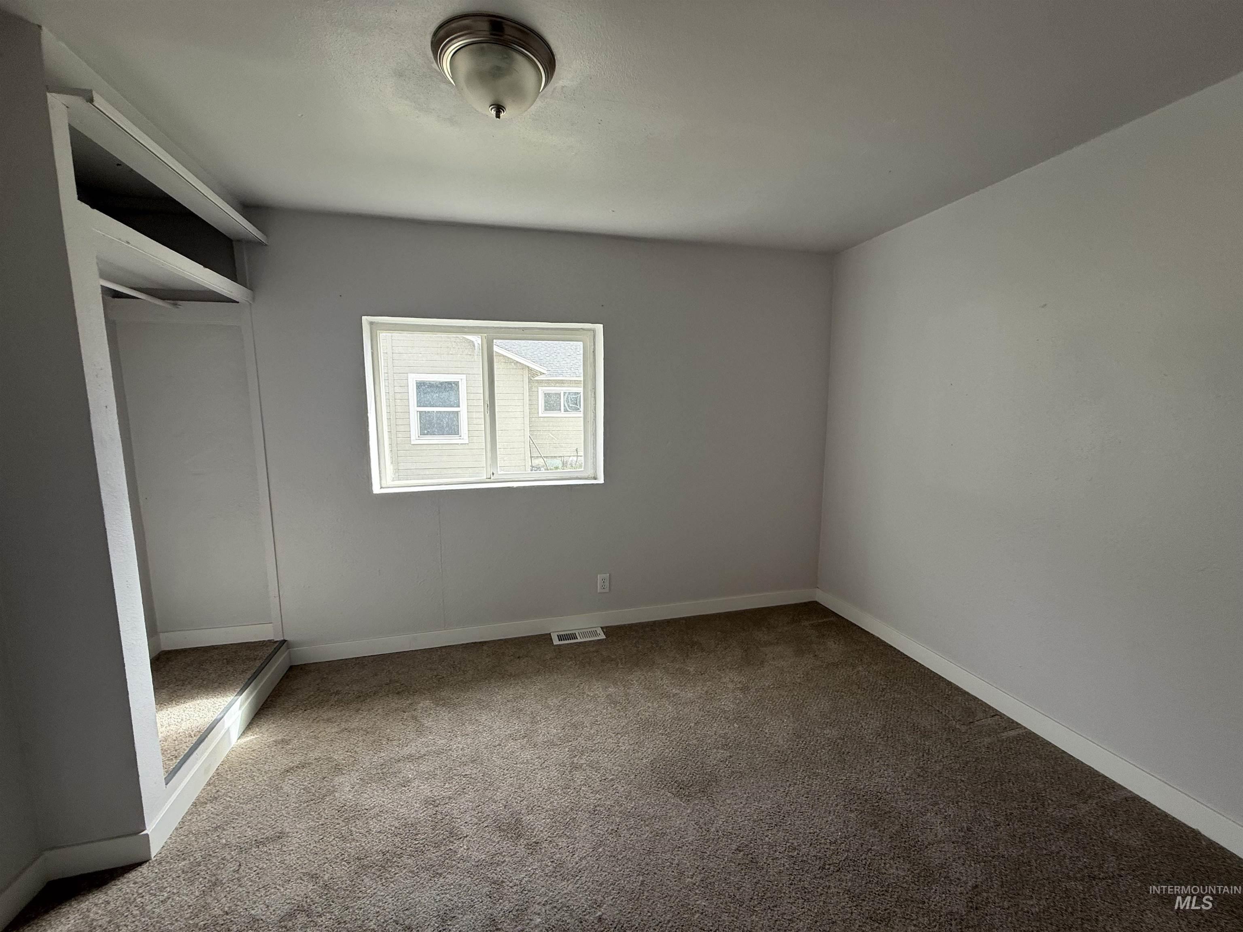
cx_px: 622
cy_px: 466
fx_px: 503
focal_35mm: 14
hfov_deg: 102.1
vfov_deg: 85.7
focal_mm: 2.22
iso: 64
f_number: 2.2
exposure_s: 1/152
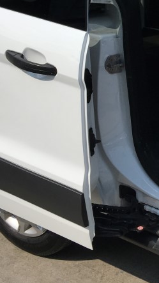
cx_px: 204
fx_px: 547
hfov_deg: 15.7
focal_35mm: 73
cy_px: 41
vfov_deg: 28.1
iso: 25
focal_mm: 4.15
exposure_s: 1/2331
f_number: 2.2
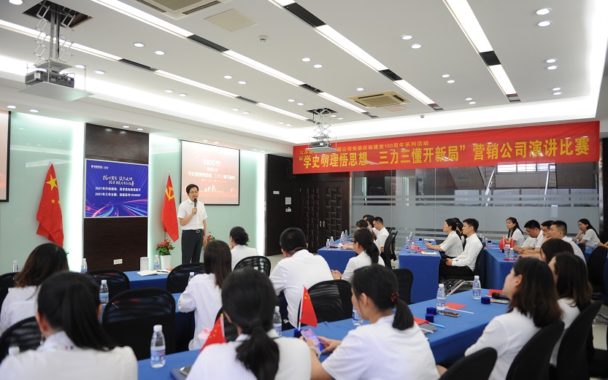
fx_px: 414
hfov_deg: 72.5
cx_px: 304
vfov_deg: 49.3
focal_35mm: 25
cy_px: 198
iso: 1000
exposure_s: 1/100
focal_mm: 24
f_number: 2.8
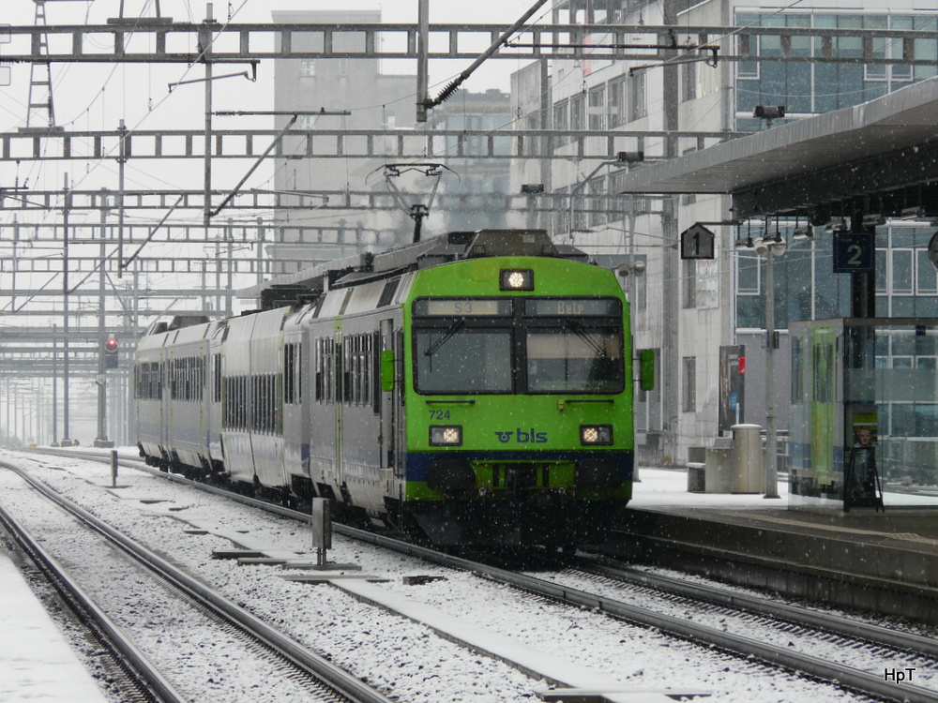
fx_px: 7967
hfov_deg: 6.7
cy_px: 352
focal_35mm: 294
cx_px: 469
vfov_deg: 5.1
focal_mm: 48.2
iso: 100
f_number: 5.6
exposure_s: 1/320
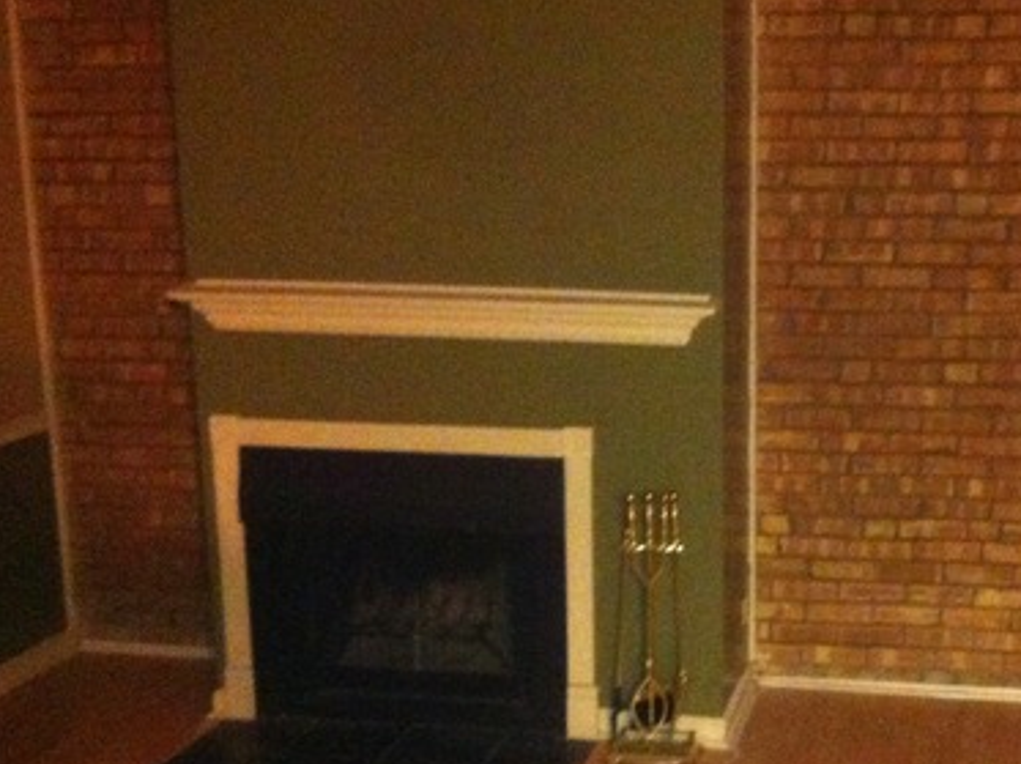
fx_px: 1768
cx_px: 720
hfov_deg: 31.8
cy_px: 518
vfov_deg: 24.2
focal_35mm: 60
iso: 1000
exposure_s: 1/15
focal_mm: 3.85
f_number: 2.8
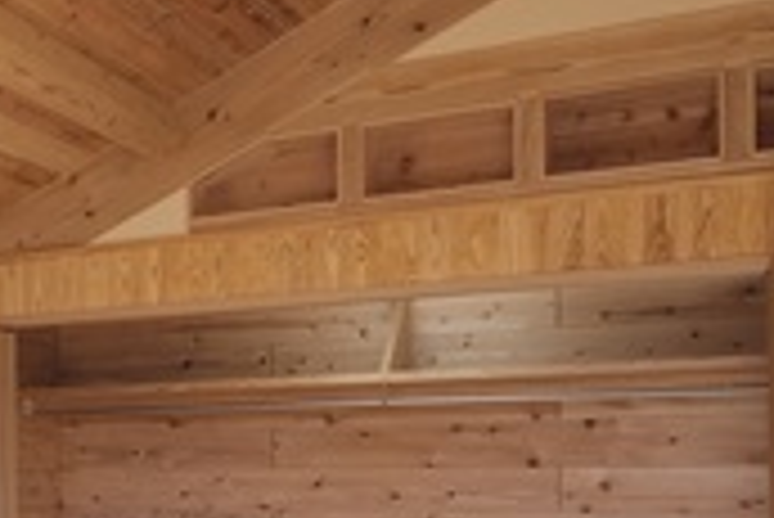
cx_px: -212
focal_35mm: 61
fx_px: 1313
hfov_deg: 27.7
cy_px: 493
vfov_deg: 21.7
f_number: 7.1
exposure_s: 1/10
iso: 160
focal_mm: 10
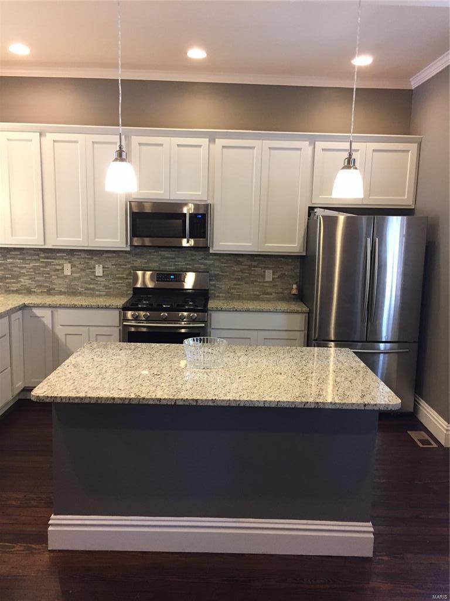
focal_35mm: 29
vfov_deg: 61.7
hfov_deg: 48.2
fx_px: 503
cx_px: 225
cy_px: 300
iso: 125
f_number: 2.2
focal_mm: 4.15
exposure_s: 1/30
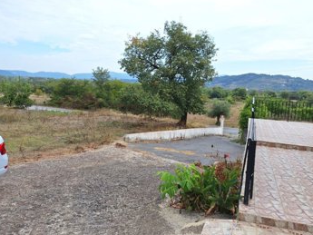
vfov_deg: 56.8
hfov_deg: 71.6
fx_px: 217
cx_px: 161
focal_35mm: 24
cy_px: 113
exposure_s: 1/1018
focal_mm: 5.54
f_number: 1.8
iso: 40
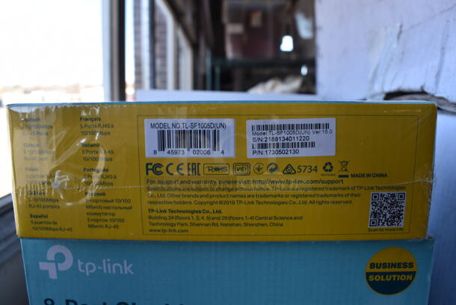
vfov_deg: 48.0
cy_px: 152
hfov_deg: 67.3
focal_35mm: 27
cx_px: 228
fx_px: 342
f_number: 8
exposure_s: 1/60
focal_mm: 18
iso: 200
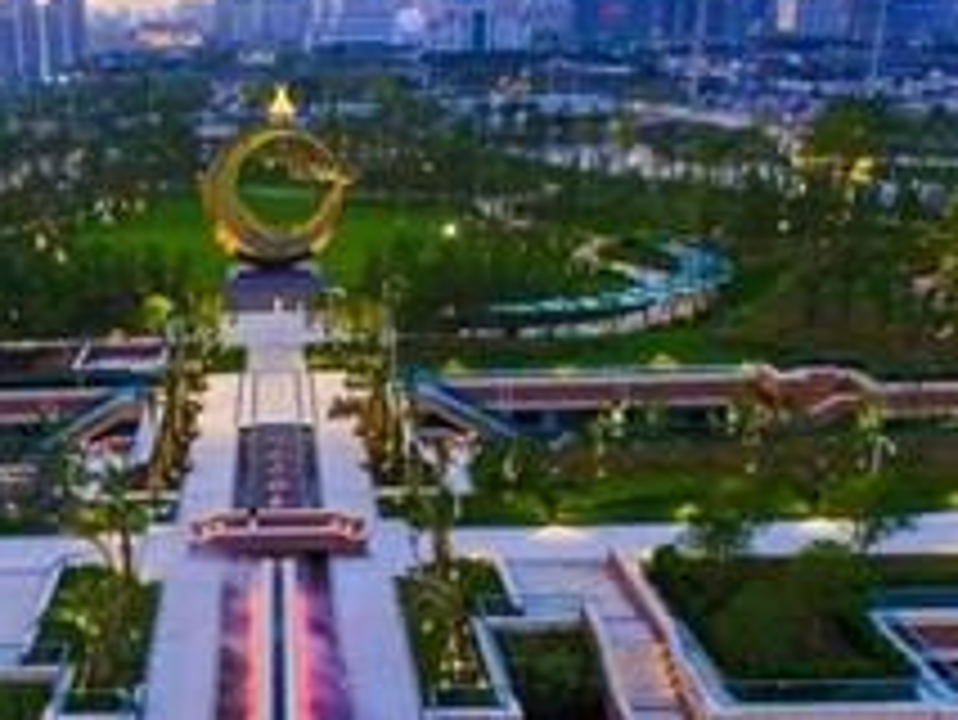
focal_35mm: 47
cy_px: 560
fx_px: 1301
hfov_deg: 39.1
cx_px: 211
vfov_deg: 30.3
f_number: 2.8
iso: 518
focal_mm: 3.61
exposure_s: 1/25
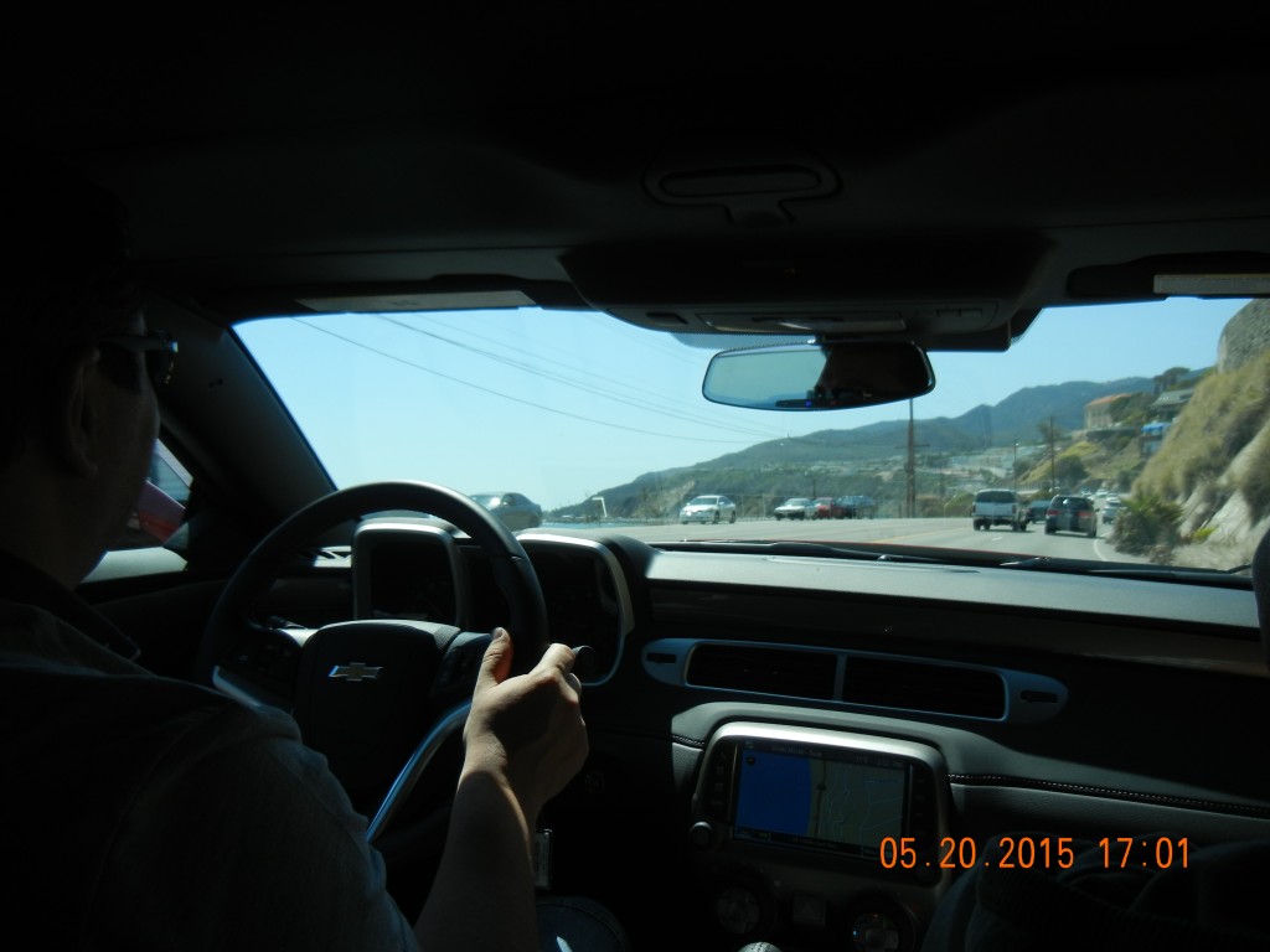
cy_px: 476
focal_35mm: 30
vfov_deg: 46.8
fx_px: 1101
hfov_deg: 60.0
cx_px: 635
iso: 160
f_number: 7
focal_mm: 5.4
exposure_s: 1/308
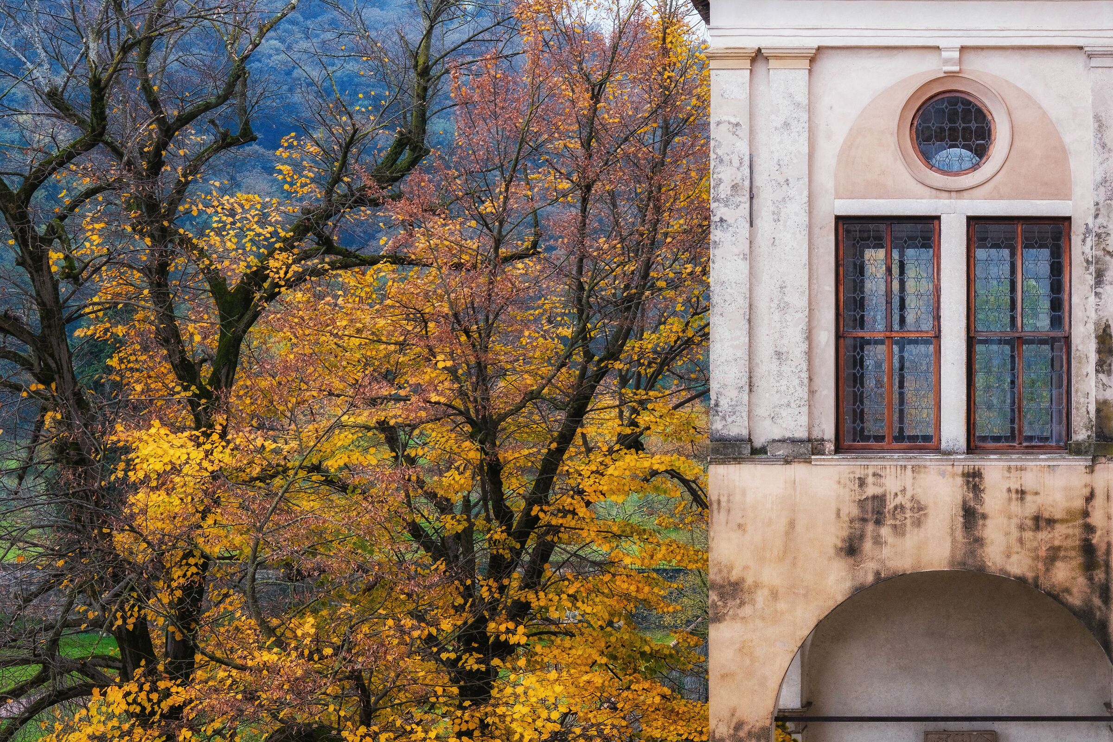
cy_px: 371
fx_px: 2442
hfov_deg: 25.7
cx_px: 556
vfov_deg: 17.3
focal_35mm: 79
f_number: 8
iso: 1000
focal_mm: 52.4
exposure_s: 1/80
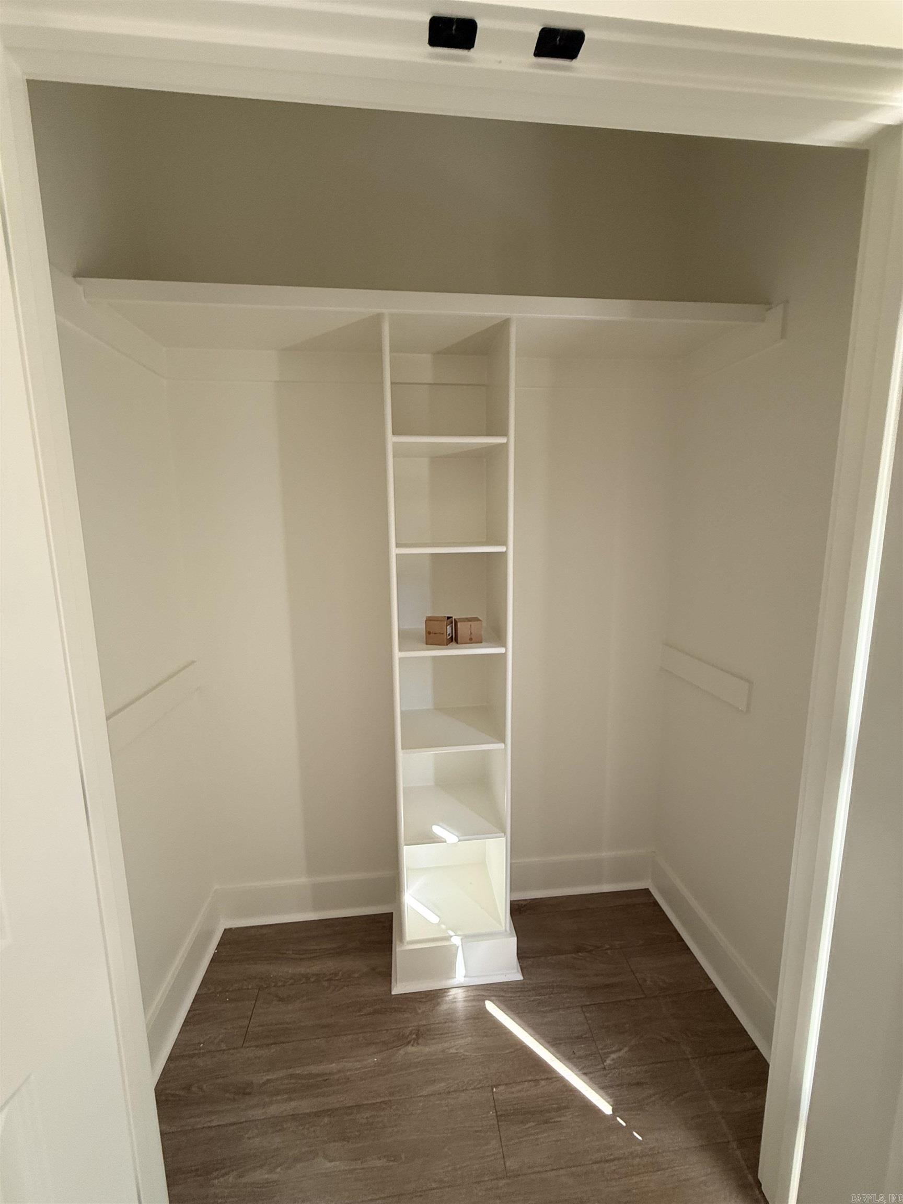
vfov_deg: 102.1
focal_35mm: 14
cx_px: 452
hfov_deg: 85.7
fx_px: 487
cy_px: 602
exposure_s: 1/120
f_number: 2.2
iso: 200
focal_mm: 2.22
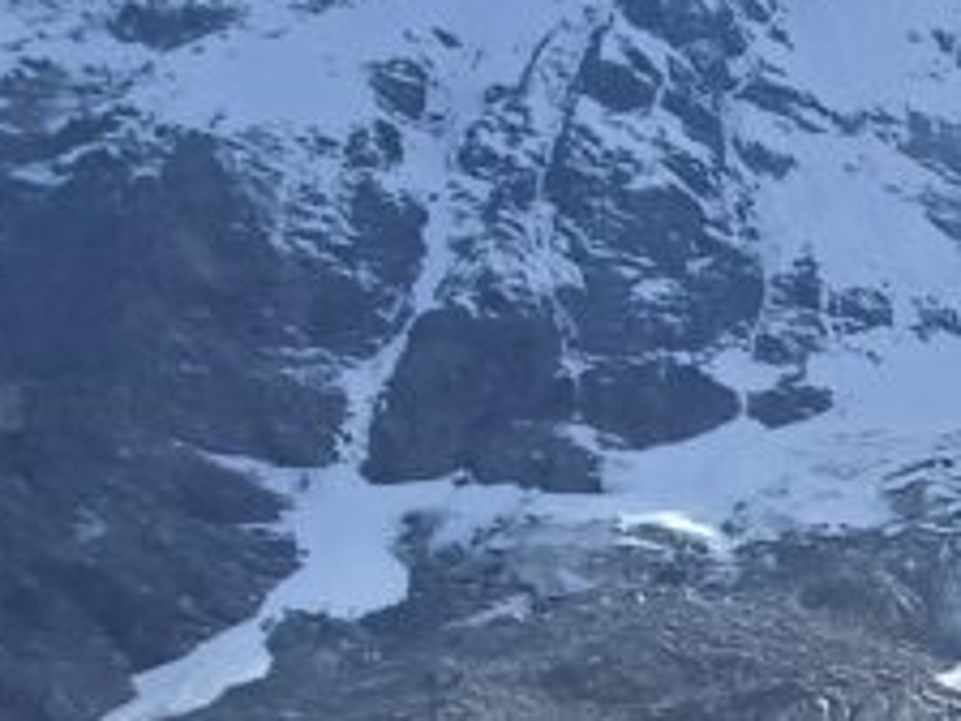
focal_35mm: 73
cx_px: 2167
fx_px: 2027
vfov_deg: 18.6
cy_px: 970
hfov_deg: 16.2
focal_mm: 1.68
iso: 64
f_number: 2.2
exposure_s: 1/1294
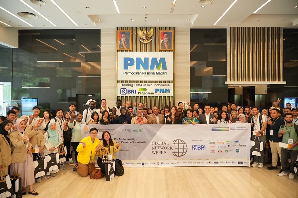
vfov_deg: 53.1
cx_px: 149
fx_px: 199
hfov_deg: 73.7
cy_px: 99
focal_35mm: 24
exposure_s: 1/250
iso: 2500
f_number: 4
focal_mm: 24
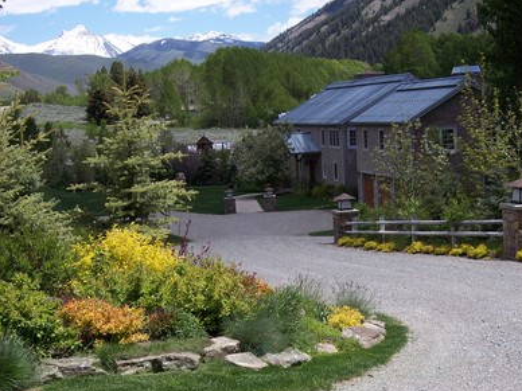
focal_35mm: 67
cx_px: 268
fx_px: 1010
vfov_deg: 21.9
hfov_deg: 29.0
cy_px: 200
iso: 100
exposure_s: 1/500
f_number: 4.8
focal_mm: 13.3
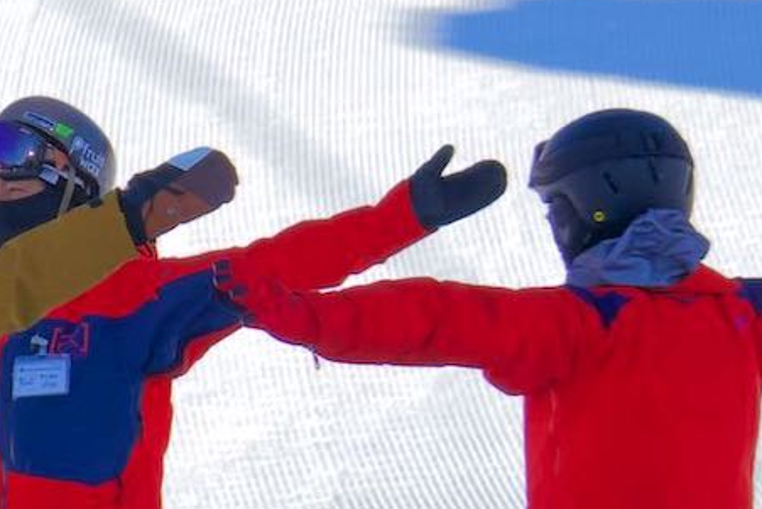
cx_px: -522
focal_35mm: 607
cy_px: 709
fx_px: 12854
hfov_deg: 3.4
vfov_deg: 2.3
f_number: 6.3
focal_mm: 95
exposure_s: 1/1250
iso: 800
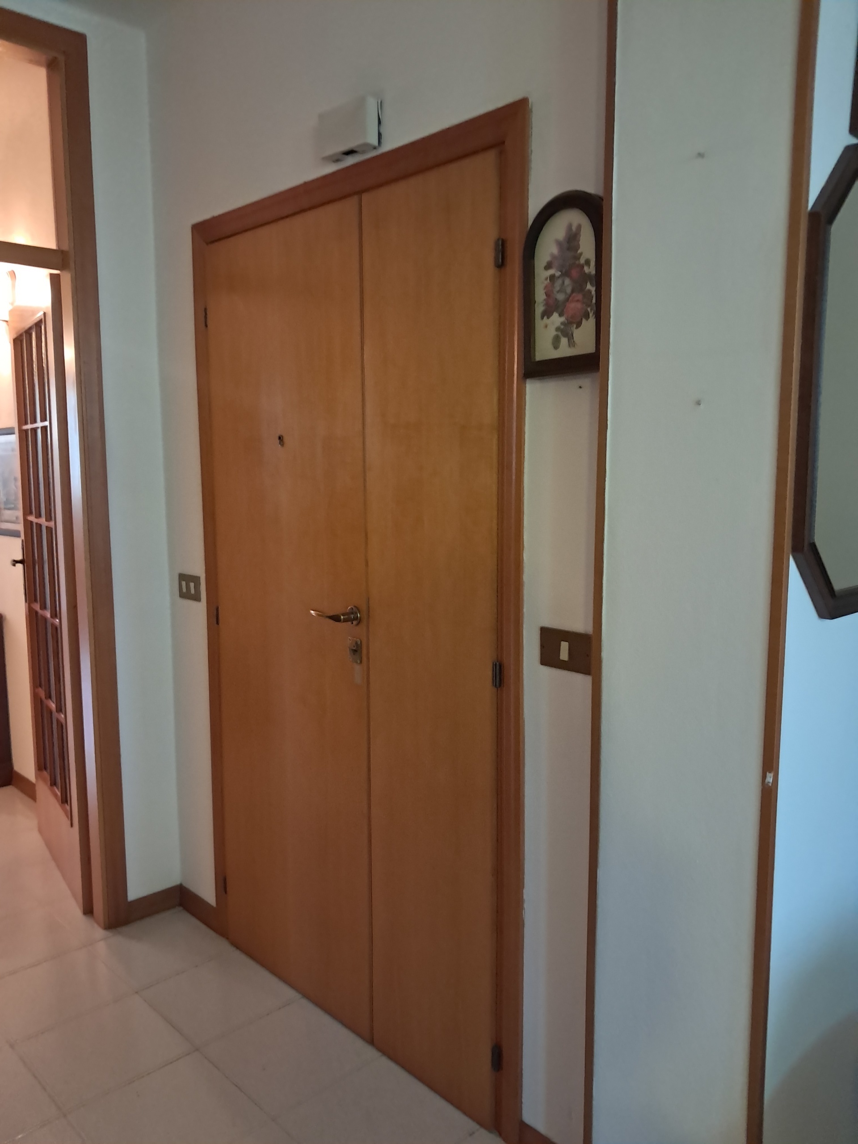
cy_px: 572
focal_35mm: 27
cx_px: 429
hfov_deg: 51.4
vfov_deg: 65.3
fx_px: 892
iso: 640
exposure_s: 1/25
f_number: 1.8
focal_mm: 4
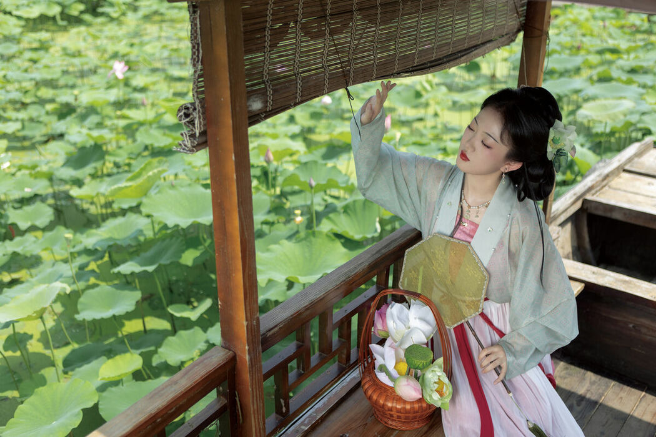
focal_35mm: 40
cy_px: 218
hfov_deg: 48.5
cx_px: 328
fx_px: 729
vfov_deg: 33.4
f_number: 2.8
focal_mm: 40
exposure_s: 1/800
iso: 100
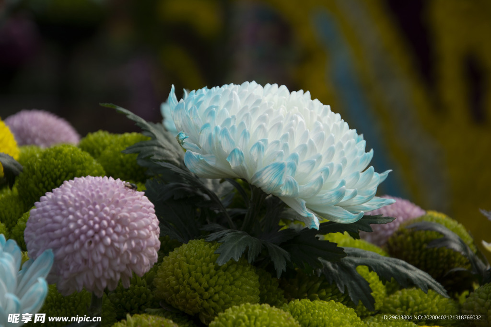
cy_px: 164
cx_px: 246
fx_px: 2148
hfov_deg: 13.0
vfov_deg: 8.7
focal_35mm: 158
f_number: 7.1
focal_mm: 105
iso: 200
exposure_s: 1/1250
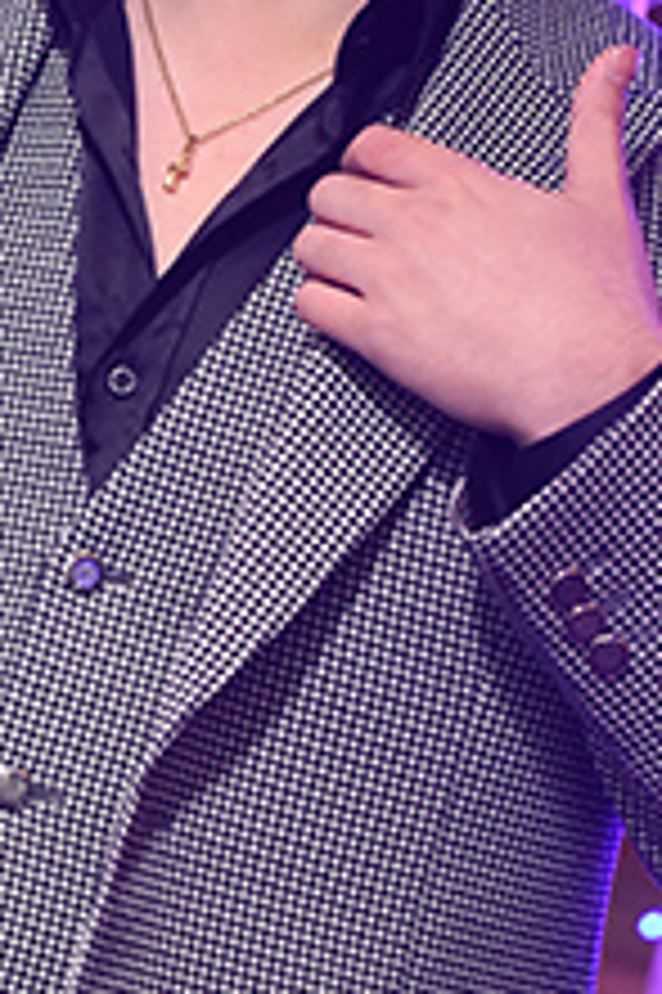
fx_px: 4227
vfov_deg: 13.4
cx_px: 158
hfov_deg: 8.9
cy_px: 591
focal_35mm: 153
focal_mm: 50
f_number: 3.2
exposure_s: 1/100
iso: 1250
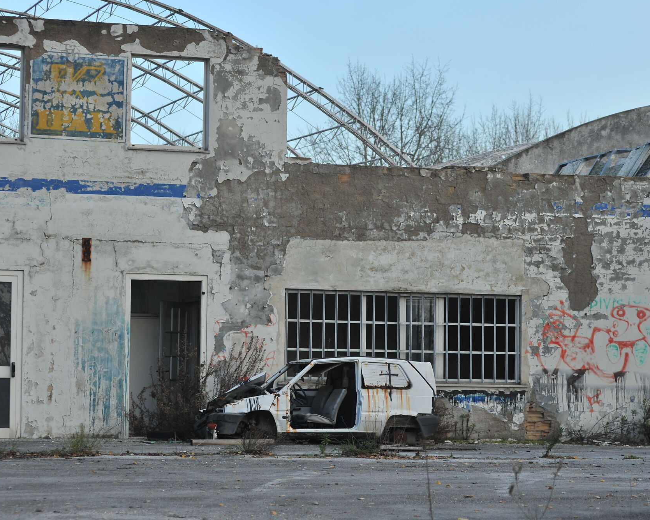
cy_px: 270
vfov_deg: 13.3
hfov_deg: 16.5
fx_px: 2231
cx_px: 432
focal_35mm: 116
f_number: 3.2
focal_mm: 86
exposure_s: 1/1000
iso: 200
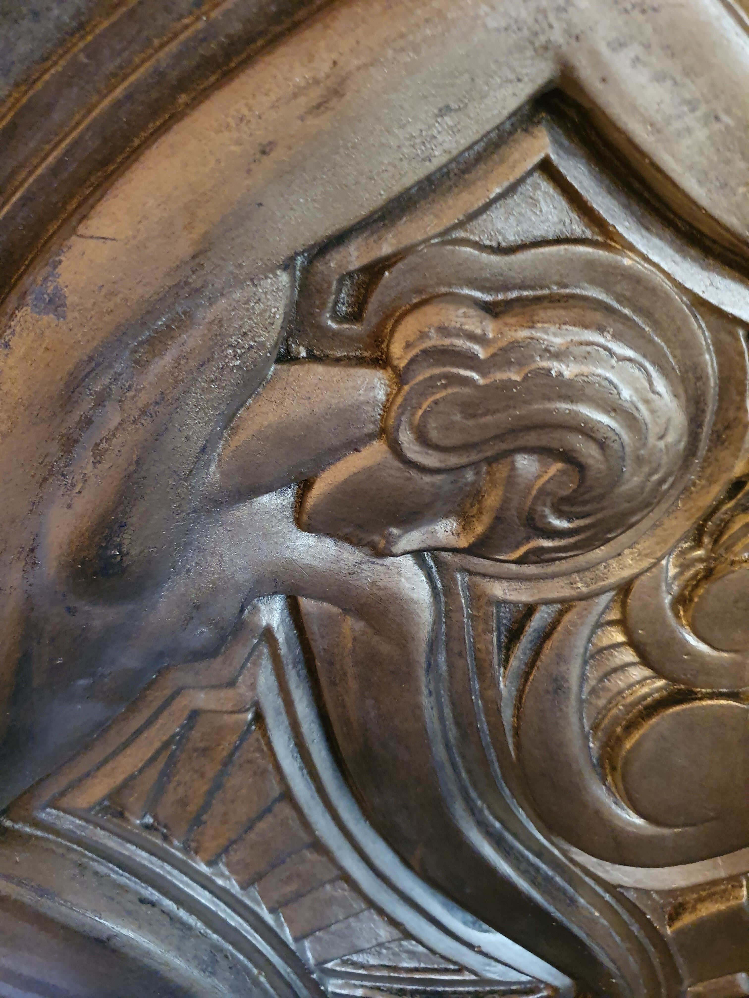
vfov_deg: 67.3
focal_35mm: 26
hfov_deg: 53.1
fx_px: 750
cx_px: 374
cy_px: 499
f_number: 1.5
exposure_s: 1/20
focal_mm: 4.32
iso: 500
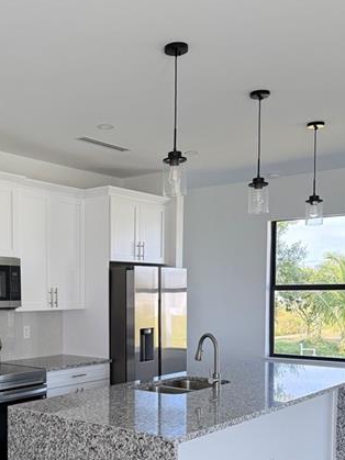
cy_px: 318
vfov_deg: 42.2
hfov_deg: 32.0
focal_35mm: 44
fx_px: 585
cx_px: 68
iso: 200
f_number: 1.78
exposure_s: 1/230
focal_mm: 6.76
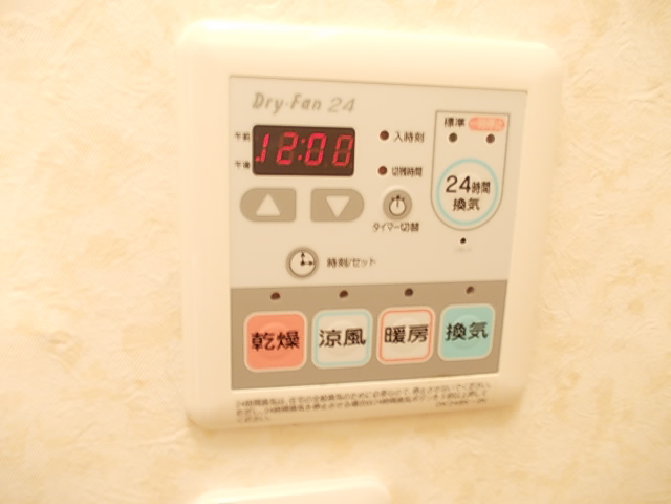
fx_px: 543
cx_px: 336
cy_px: 252
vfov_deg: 49.7
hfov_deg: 63.4
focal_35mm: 28
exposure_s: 1/10
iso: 200
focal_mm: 4
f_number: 2.7
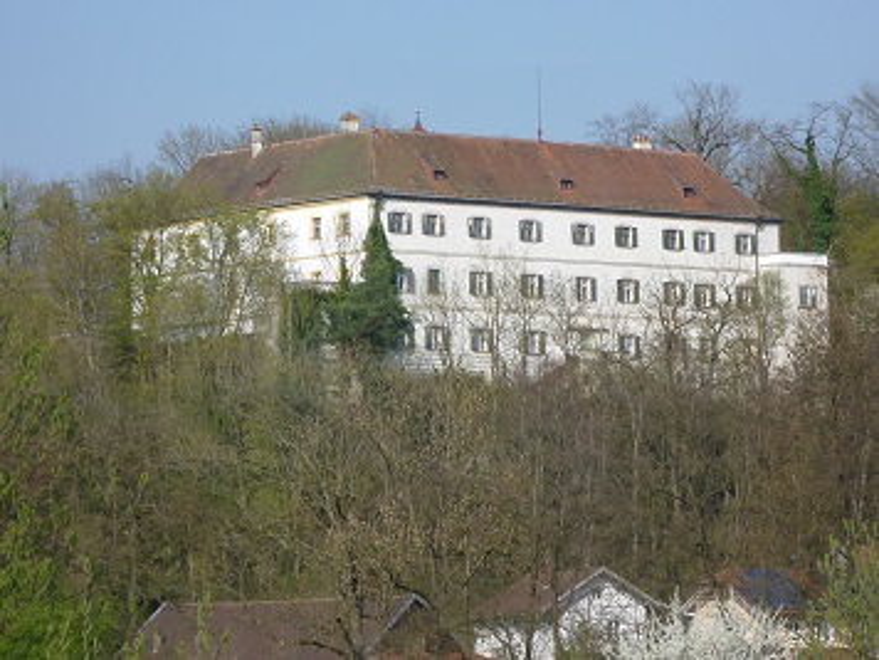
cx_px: 440
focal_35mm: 195
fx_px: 4952
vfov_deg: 7.6
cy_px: 330
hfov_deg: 10.1
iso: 80
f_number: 5.9
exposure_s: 1/250
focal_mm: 22.5
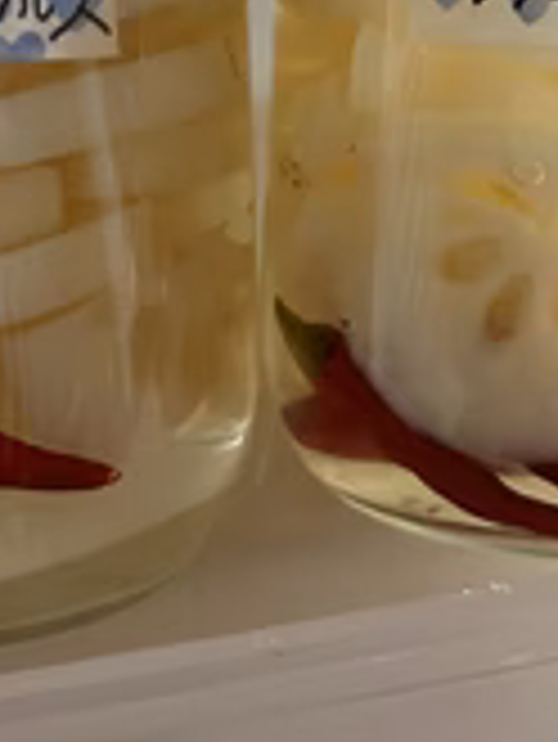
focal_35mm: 63
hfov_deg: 23.3
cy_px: 54
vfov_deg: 29.3
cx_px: 310
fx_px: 1352
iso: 320
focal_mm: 5.7
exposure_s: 1/60
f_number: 1.5
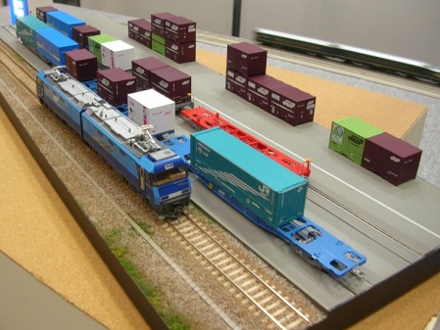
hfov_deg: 47.8
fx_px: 496
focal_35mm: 39
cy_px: 148
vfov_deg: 36.8
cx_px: 198
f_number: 2.8
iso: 50
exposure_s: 1/9
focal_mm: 5.8
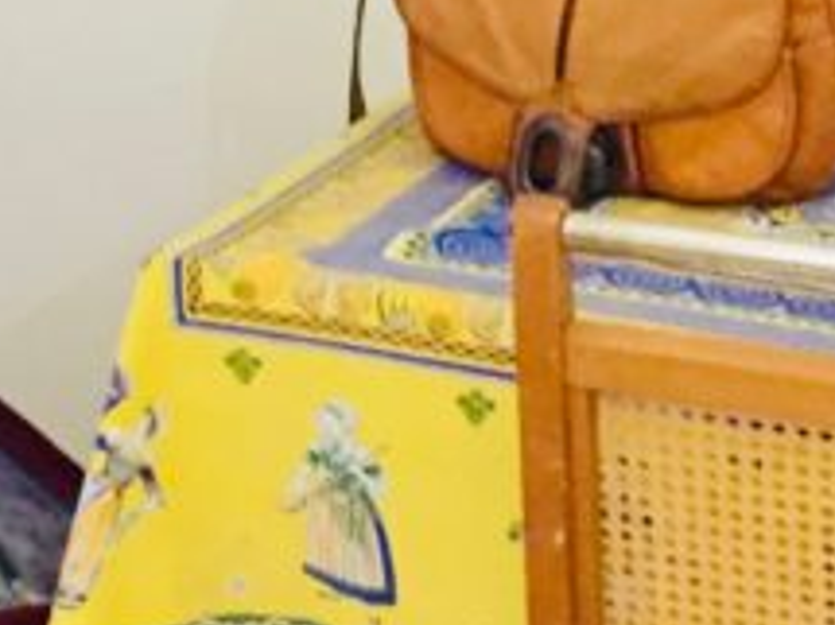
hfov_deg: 14.3
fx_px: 3327
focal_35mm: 138
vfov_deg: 10.7
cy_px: 202
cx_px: 307
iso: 500
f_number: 2.2
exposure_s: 1/17
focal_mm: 4.15
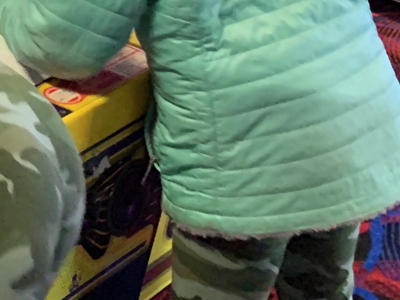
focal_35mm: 103
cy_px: -222
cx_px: -306
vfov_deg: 13.1
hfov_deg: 16.3
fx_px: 1190
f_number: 1.8
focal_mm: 4.25
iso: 500
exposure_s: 1/25
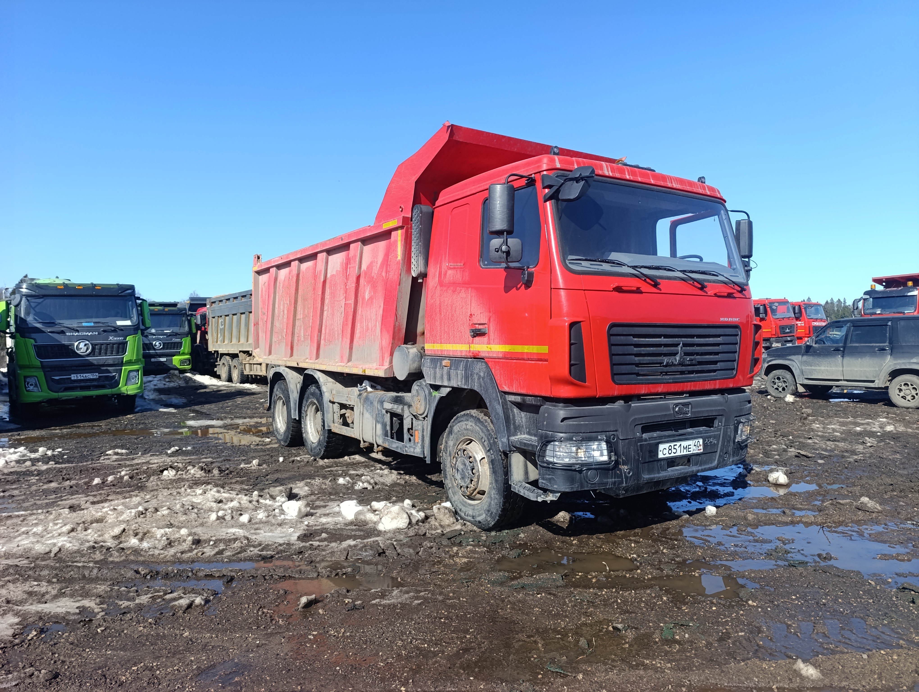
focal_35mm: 23
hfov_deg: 73.8
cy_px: 346
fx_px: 611
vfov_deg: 59.0
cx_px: 460
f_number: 1.6
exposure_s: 1/445
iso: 50
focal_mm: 6.14
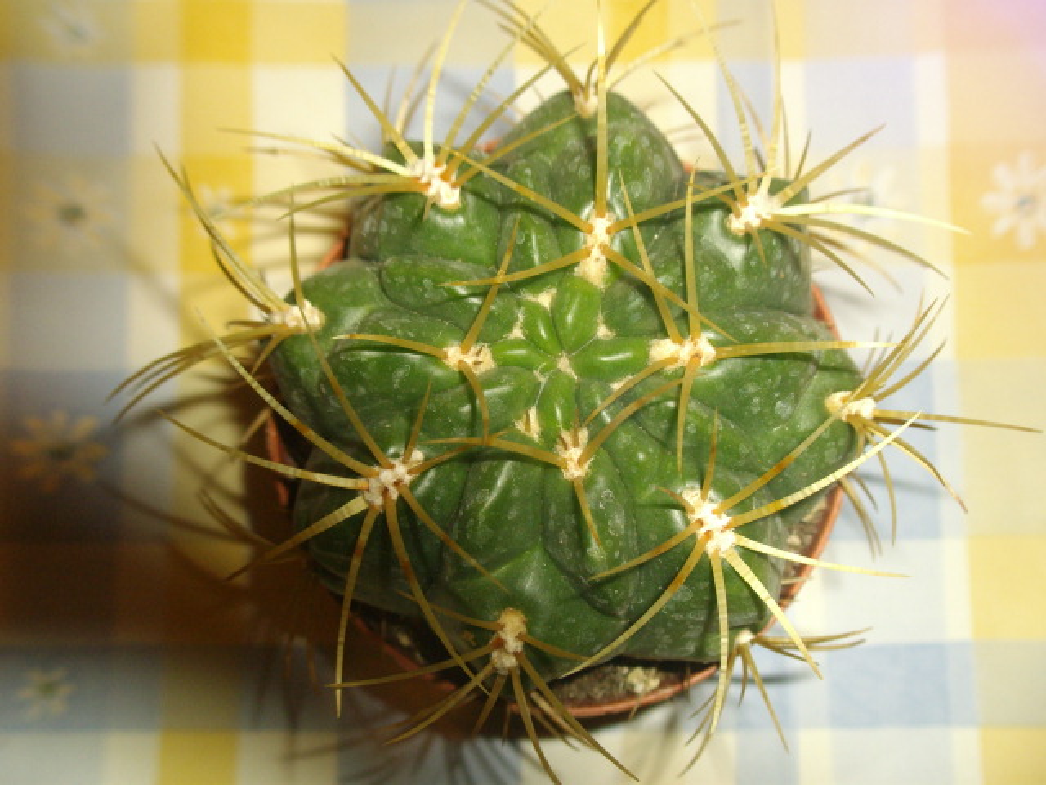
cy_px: 392
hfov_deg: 51.4
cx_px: 523
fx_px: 1088
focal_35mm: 36
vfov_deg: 39.7
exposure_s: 1/50
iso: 160
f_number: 2.7
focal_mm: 6
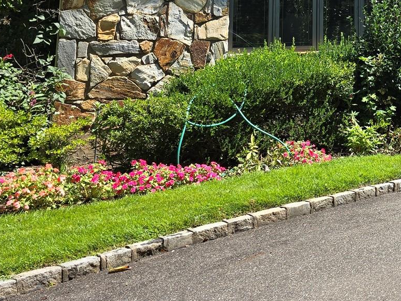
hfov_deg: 28.7
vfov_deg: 21.8
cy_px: -83
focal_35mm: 61
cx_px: 444
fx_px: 707
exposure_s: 1/359
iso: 12
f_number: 1.7
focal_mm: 6.3
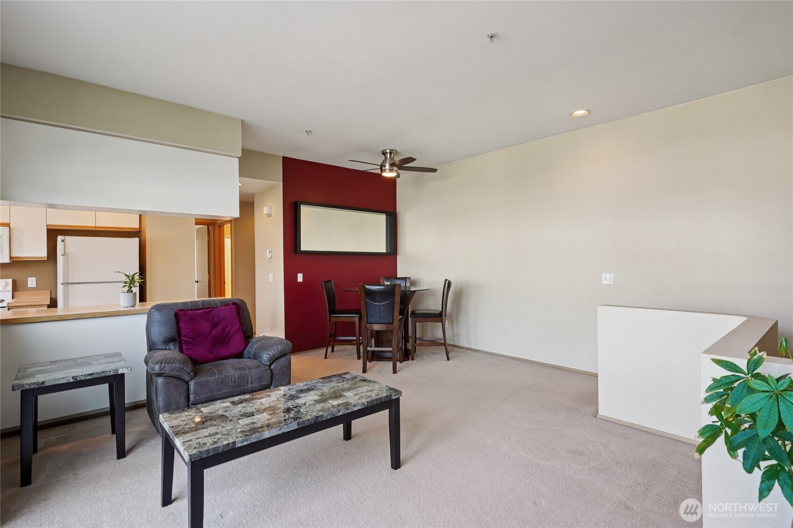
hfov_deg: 93.3
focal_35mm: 17
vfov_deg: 70.4
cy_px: 264
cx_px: 396
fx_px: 374
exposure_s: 1/15
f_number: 8
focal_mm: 17
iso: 400
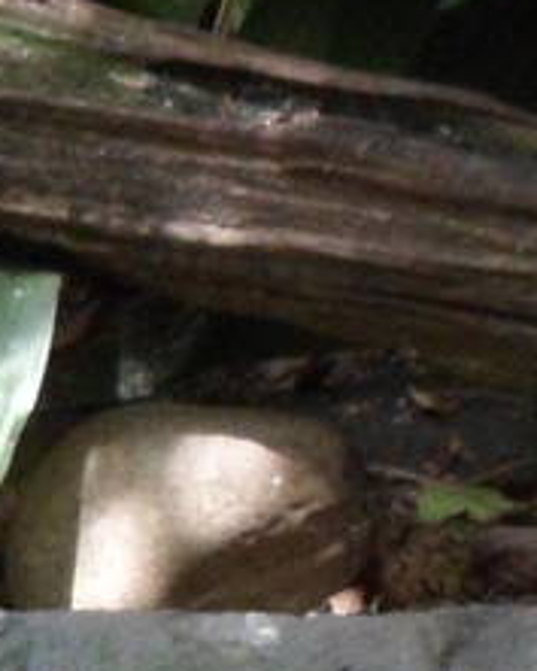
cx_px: -1866
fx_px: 22751
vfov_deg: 1.7
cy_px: 1588
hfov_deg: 1.3
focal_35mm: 1146
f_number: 5.5
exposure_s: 1/60
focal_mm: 28.7
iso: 200
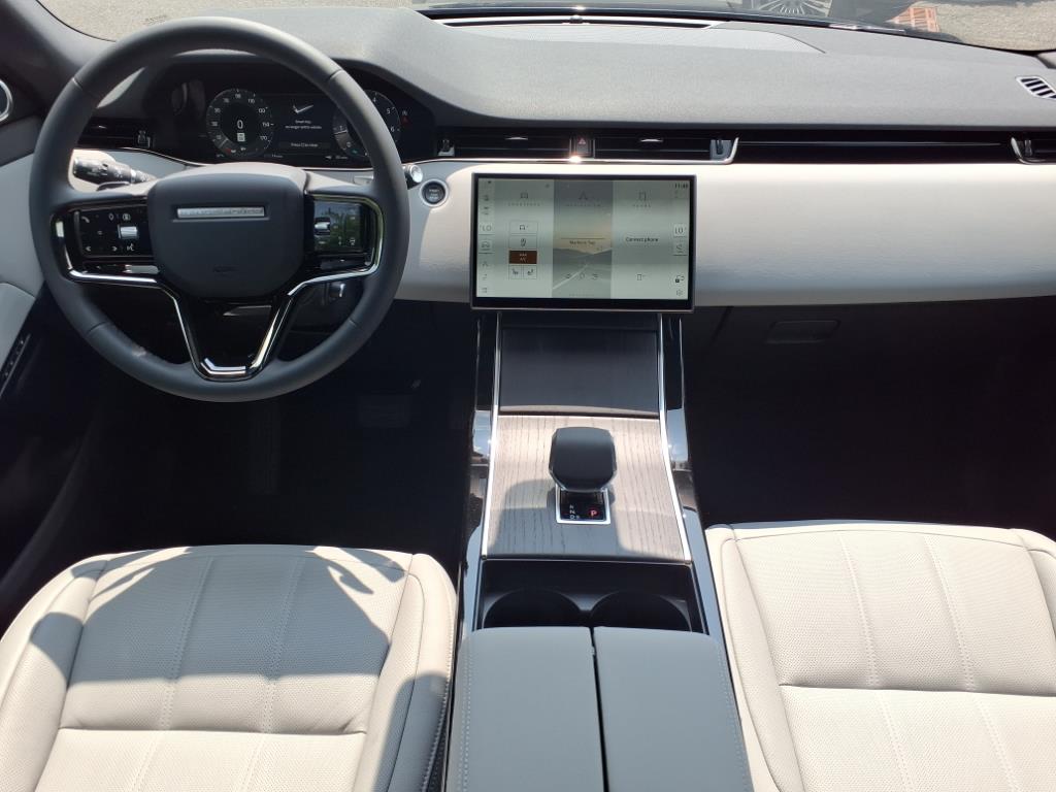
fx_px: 824
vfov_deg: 51.4
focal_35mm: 27
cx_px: 528
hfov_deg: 65.3
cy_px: 396
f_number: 1.9
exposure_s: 1/714
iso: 40
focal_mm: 3.58
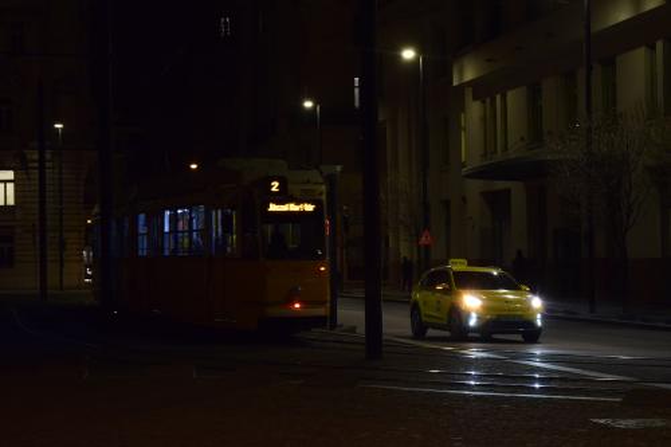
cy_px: 224
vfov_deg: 16.5
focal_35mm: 82
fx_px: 1537
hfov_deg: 24.6
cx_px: 336
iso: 3200
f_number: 7.1
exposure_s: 1/40
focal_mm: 55
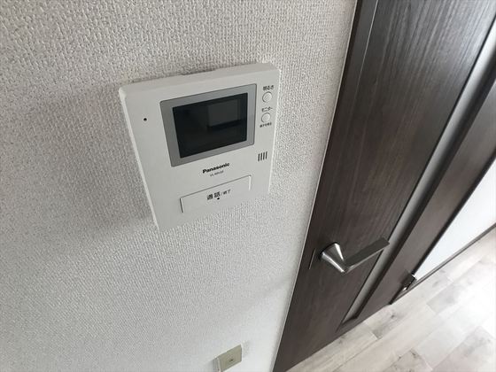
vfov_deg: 49.7
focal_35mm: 28
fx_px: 401
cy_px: 186
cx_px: 248
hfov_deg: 63.4
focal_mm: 3.99
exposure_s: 1/30
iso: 32
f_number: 1.8
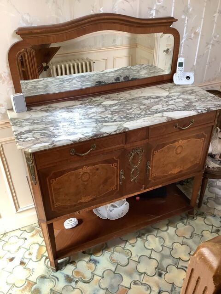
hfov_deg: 45.4
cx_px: 110
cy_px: 147
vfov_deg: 58.4
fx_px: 264
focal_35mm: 31
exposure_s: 1/50
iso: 160
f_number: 2.4
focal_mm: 3.3
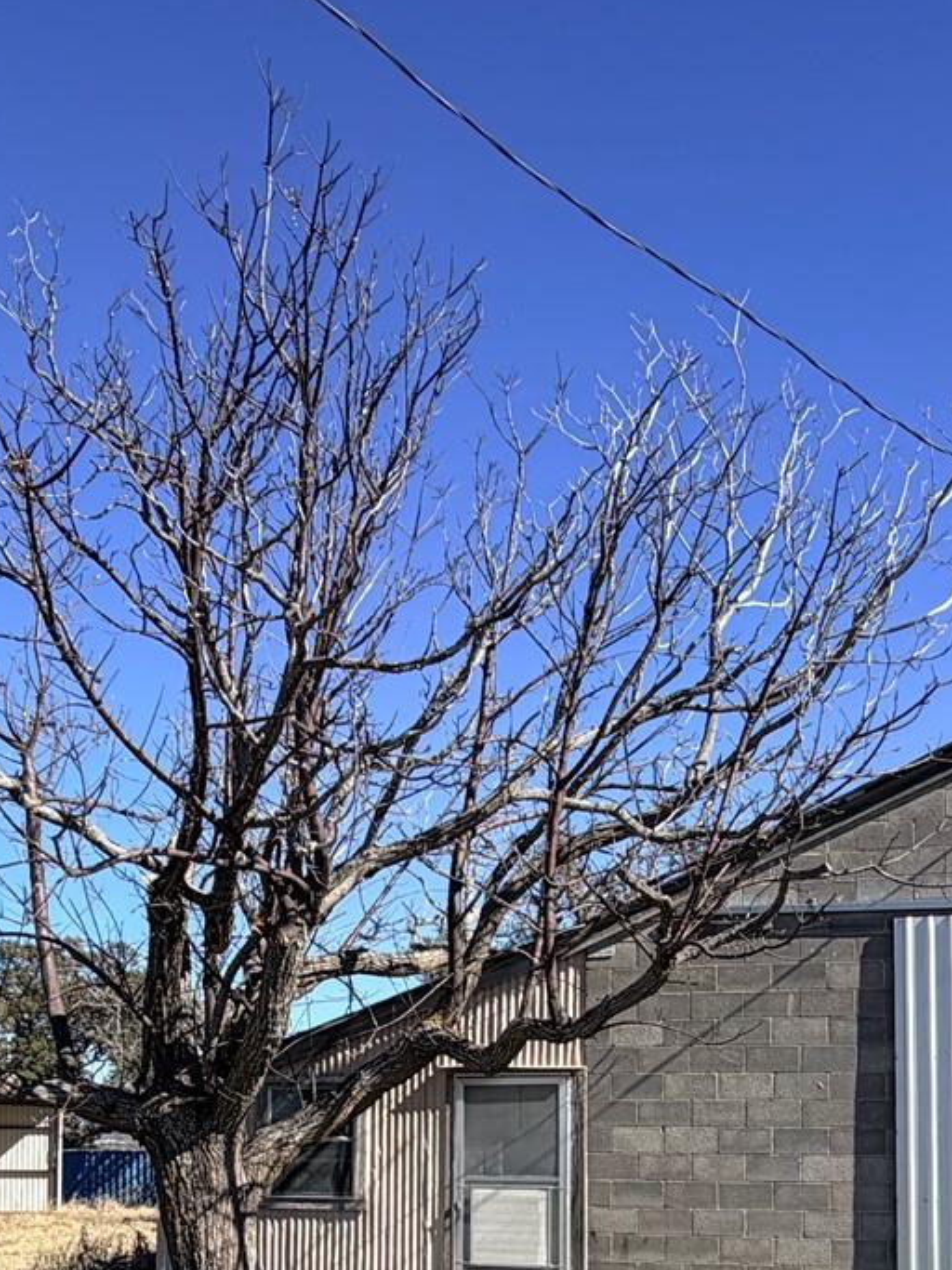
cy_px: 1062
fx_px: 1541
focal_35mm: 42
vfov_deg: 42.3
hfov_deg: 34.3
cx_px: 541
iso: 20
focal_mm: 2.22
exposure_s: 1/770
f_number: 2.2
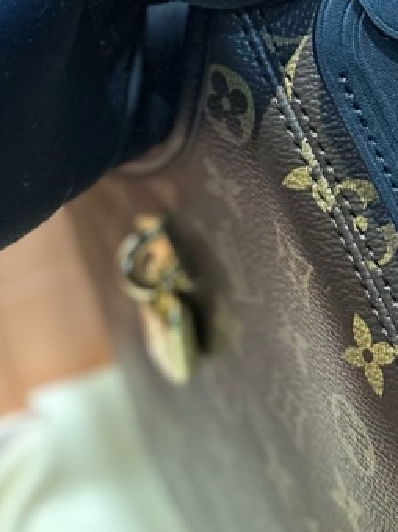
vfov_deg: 16.2
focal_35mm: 102
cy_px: -424
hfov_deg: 14.3
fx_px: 1565
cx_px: 378
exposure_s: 1/80
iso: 250
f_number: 1.78
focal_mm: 6.86
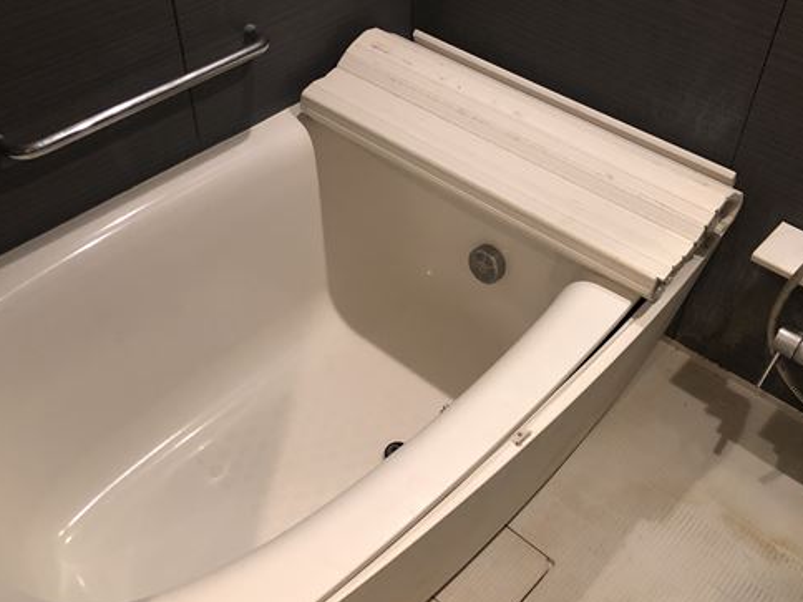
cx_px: 443
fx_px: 858
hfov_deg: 50.1
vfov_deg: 38.7
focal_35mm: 37
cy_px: 318
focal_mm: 3.99
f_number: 1.8
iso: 100
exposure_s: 1/14
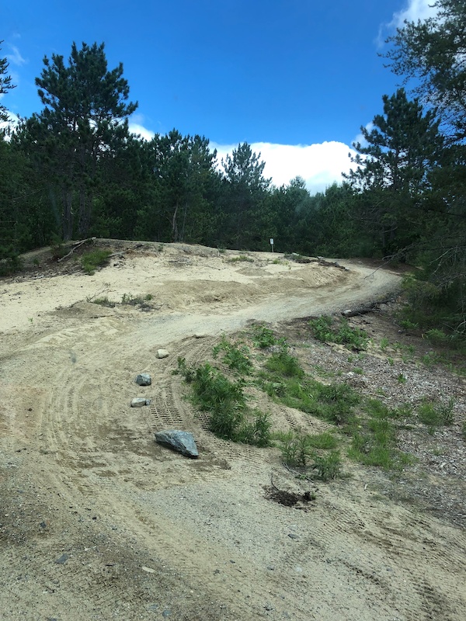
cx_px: 233
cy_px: 310
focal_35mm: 28
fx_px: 503
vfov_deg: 63.4
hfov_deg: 49.7
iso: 20
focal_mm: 4
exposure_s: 1/676
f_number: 1.8
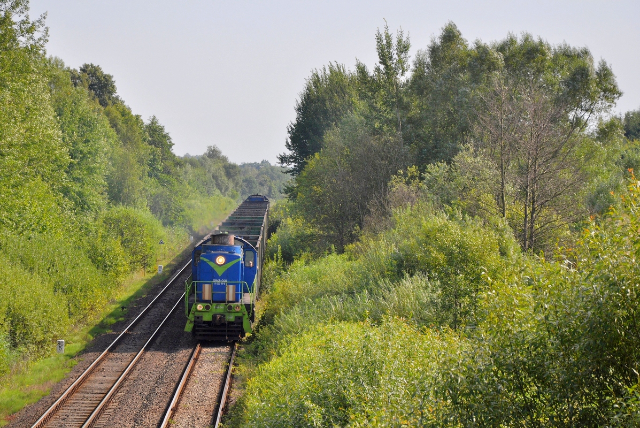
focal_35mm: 158
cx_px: 320
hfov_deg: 13.0
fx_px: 2802
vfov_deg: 8.7
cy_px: 214
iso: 200
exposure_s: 1/500
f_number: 8
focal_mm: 105
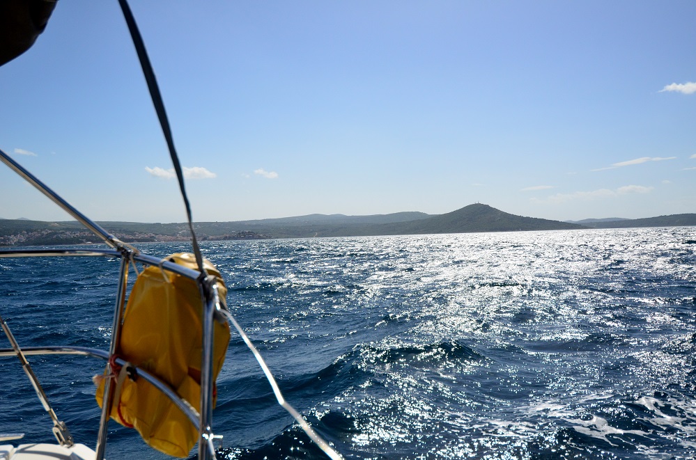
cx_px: 348
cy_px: 230
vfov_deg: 36.7
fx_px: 694
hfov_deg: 53.2
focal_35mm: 36
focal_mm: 24
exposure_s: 1/8000
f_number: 4.5
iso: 560
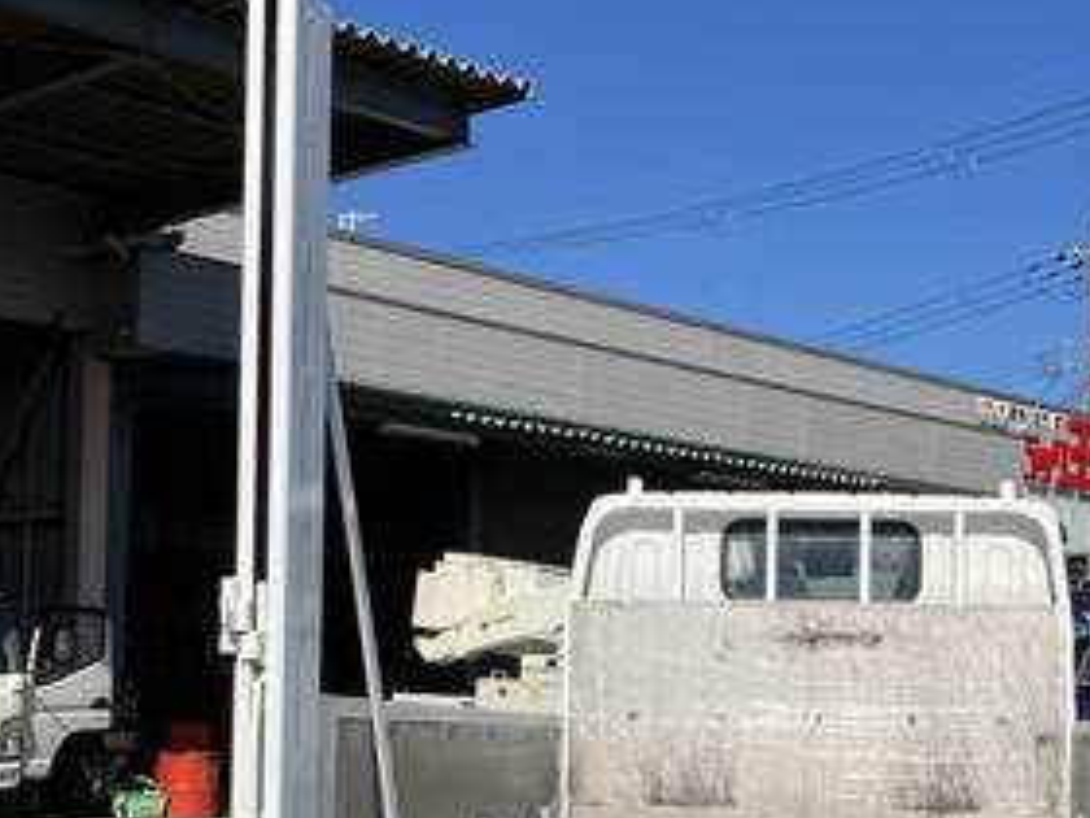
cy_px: 678
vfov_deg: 22.6
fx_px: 2015
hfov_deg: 29.9
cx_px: 794
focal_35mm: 64
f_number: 1.8
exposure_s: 1/3745
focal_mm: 3.99
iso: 32
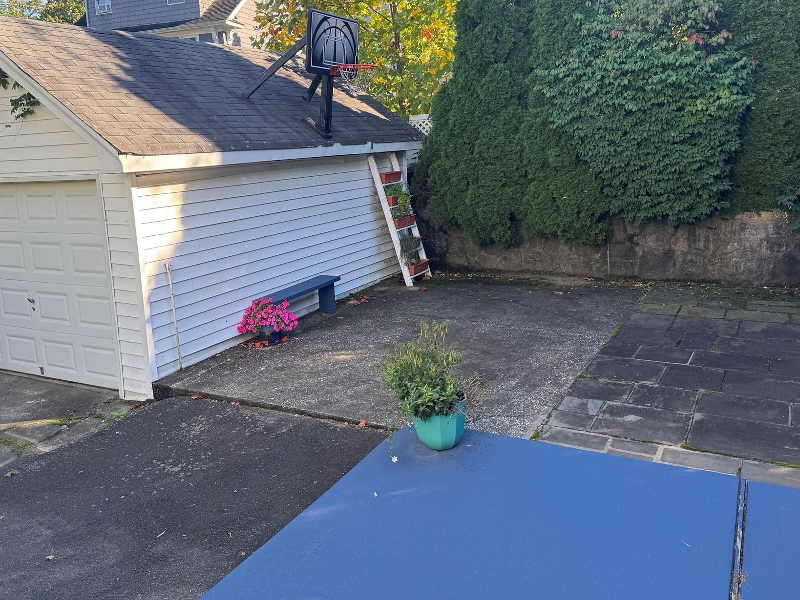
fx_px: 693
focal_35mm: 30
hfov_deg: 59.8
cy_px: 259
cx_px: 354
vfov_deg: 46.7
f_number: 1.78
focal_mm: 6.76
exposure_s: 1/535
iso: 80
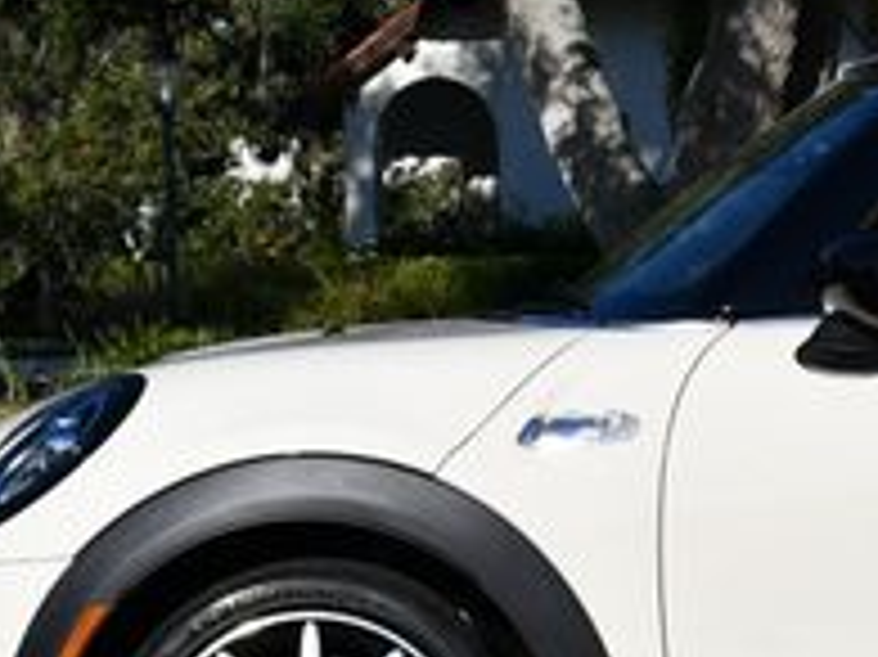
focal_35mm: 183
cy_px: 184
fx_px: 4639
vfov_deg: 8.1
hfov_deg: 10.6
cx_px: 1099
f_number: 9
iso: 100
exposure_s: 1/320
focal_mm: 29
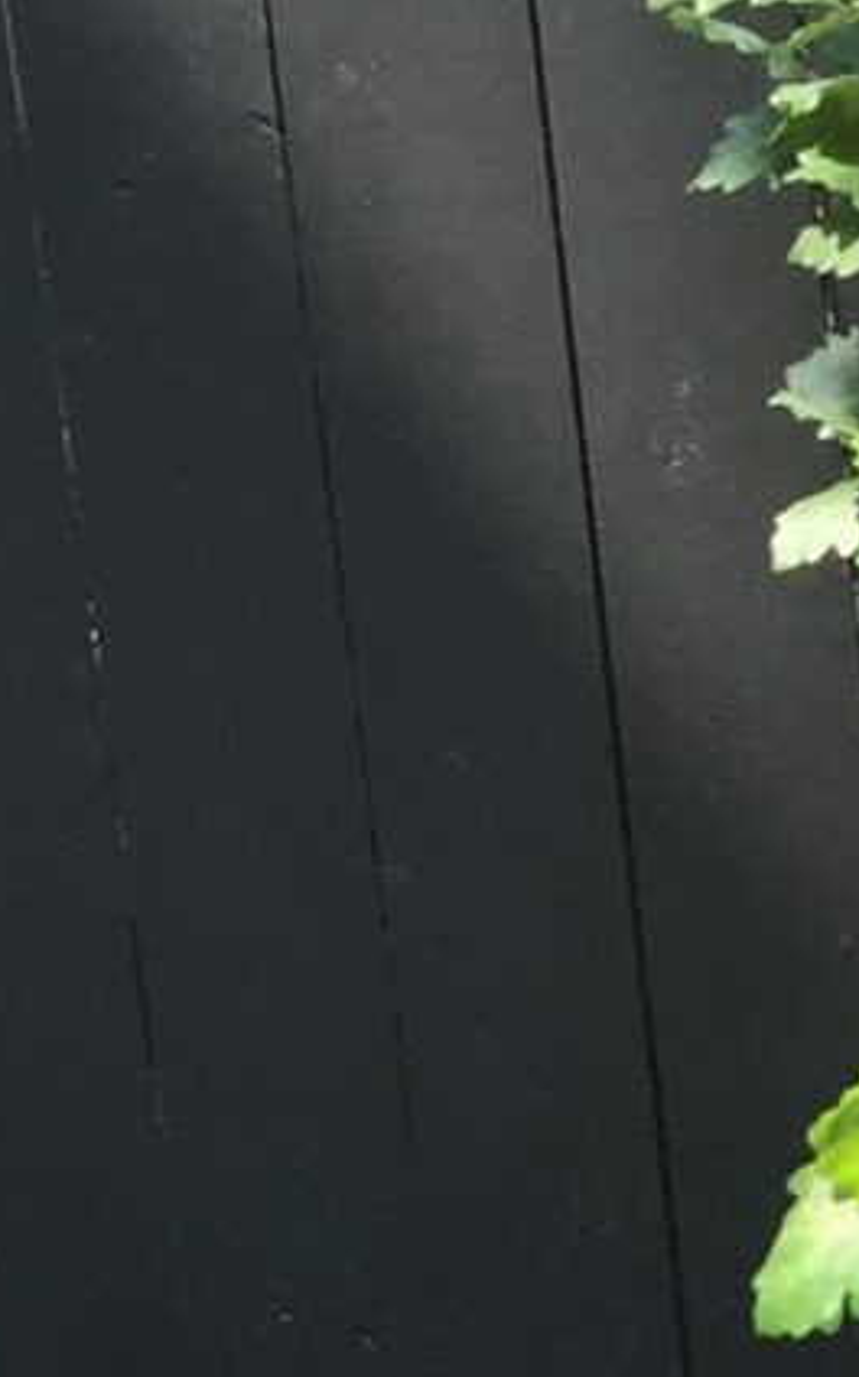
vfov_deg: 10.2
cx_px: 2297
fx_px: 6974
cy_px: 2940
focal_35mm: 186
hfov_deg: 6.6
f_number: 2.2
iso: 32
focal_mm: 4.15
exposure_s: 1/257
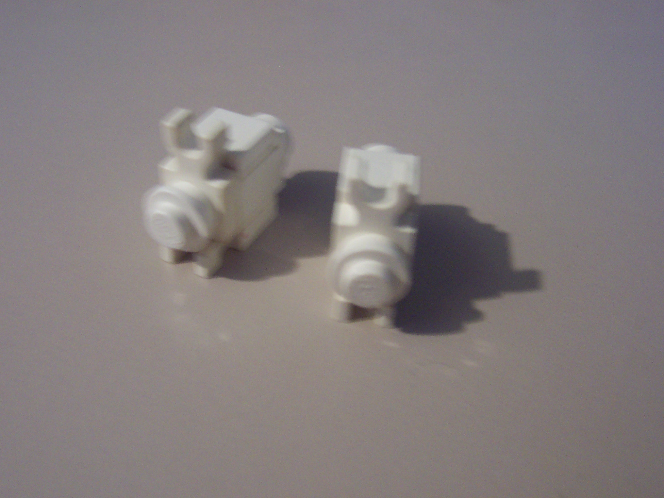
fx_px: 710
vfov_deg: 38.7
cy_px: 249
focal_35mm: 37
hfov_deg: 50.1
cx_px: 332
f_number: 2.8
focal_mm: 5.6
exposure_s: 1/10
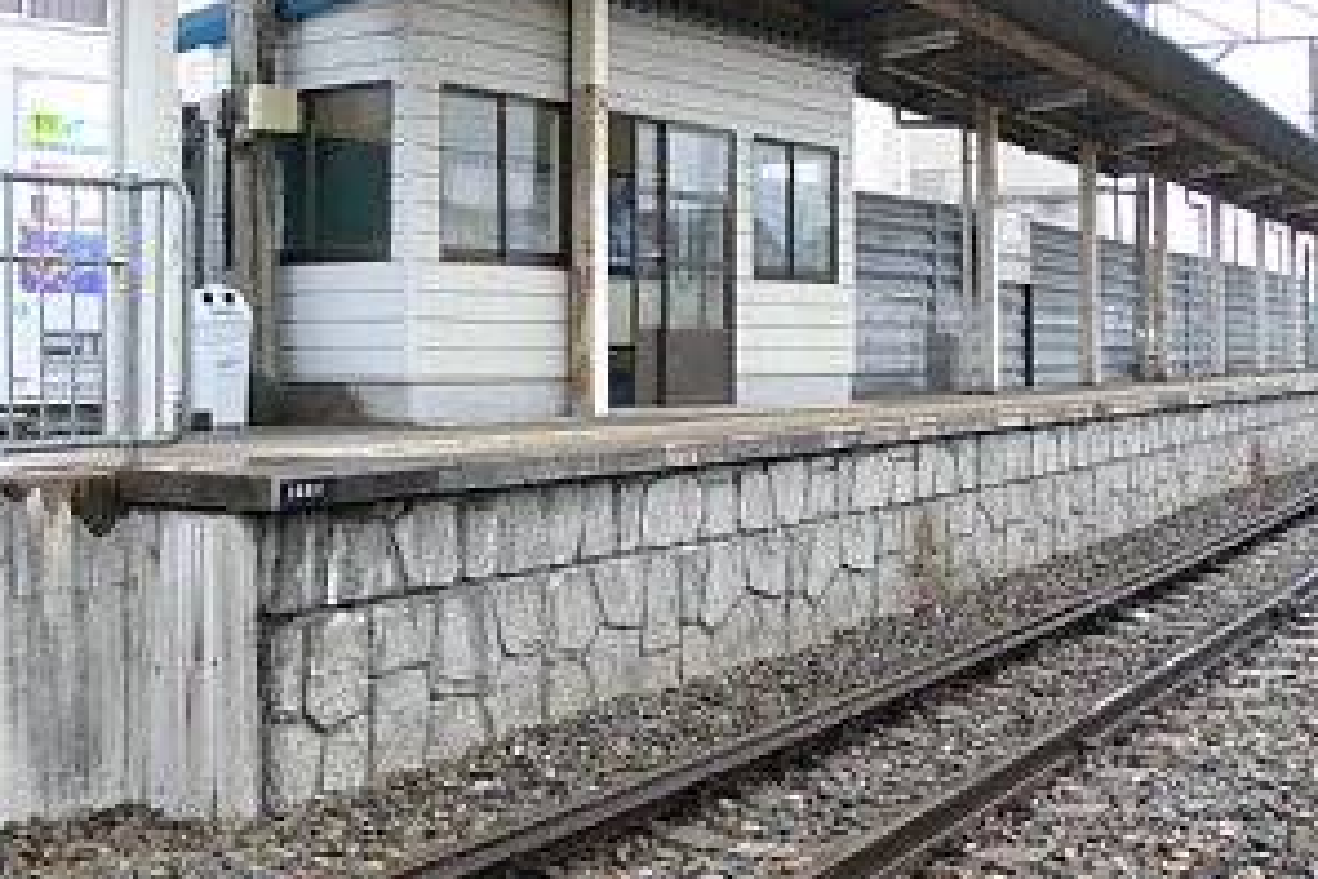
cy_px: 329
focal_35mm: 49
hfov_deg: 40.3
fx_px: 1794
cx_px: 617
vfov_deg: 27.4
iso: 80
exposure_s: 1/30
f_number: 2.8
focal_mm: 7.4
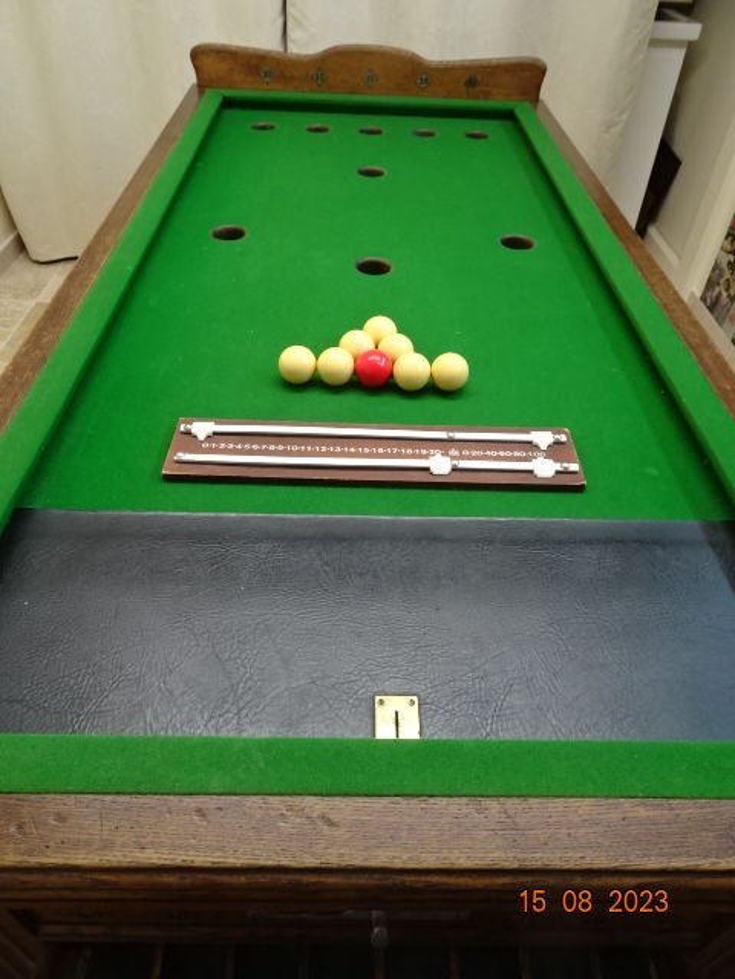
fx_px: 679
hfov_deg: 56.8
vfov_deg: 71.6
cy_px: 490
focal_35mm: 24
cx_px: 368
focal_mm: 4.1
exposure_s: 1/30
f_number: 3.5
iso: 250
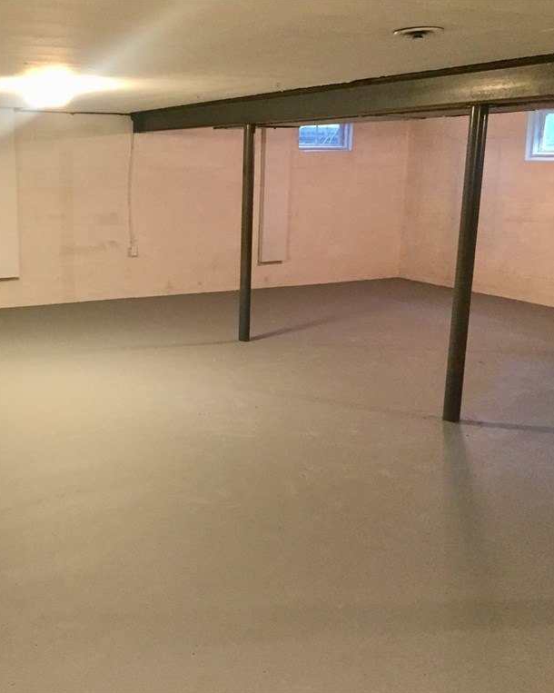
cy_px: 347
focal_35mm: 38
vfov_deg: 47.9
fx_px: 779
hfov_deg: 38.3
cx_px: 153
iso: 250
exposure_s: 1/15
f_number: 2.2
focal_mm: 4.15
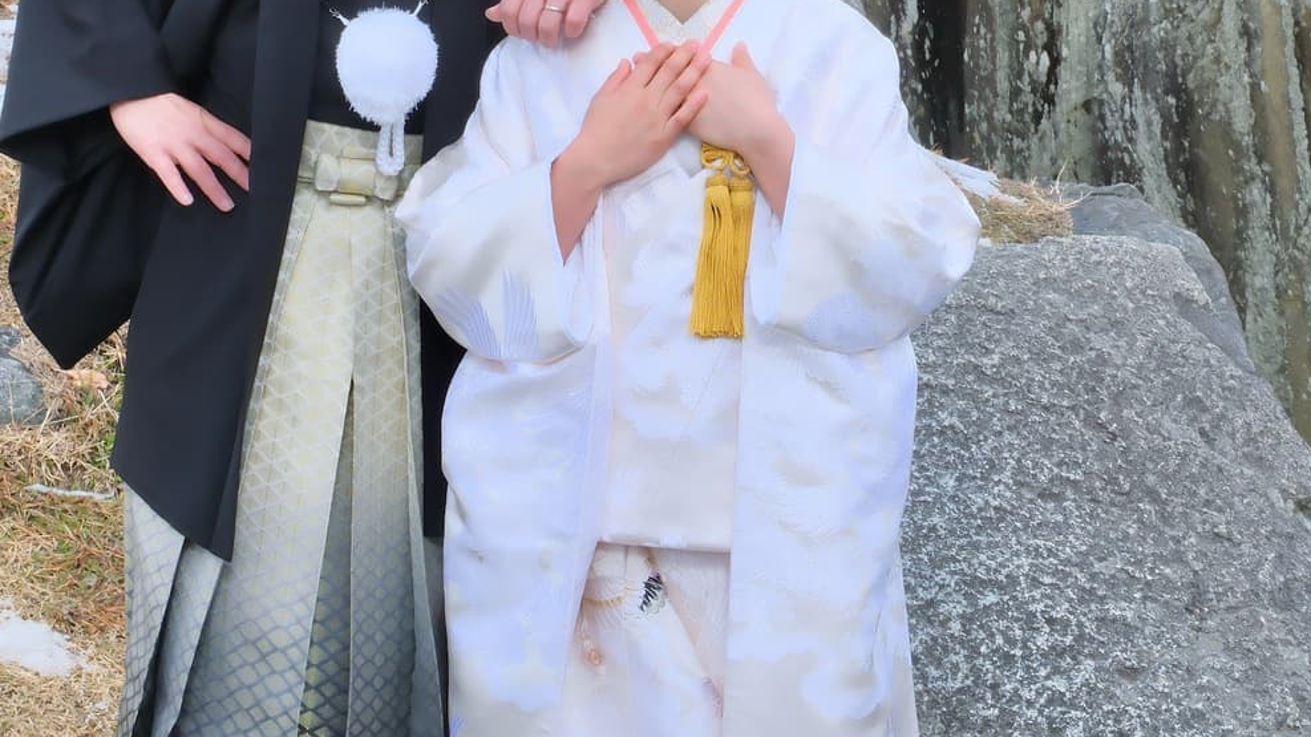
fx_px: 3824
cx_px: 510
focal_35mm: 110
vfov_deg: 10.4
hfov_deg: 19.4
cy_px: -568
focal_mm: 32
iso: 800
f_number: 11
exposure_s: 1/250
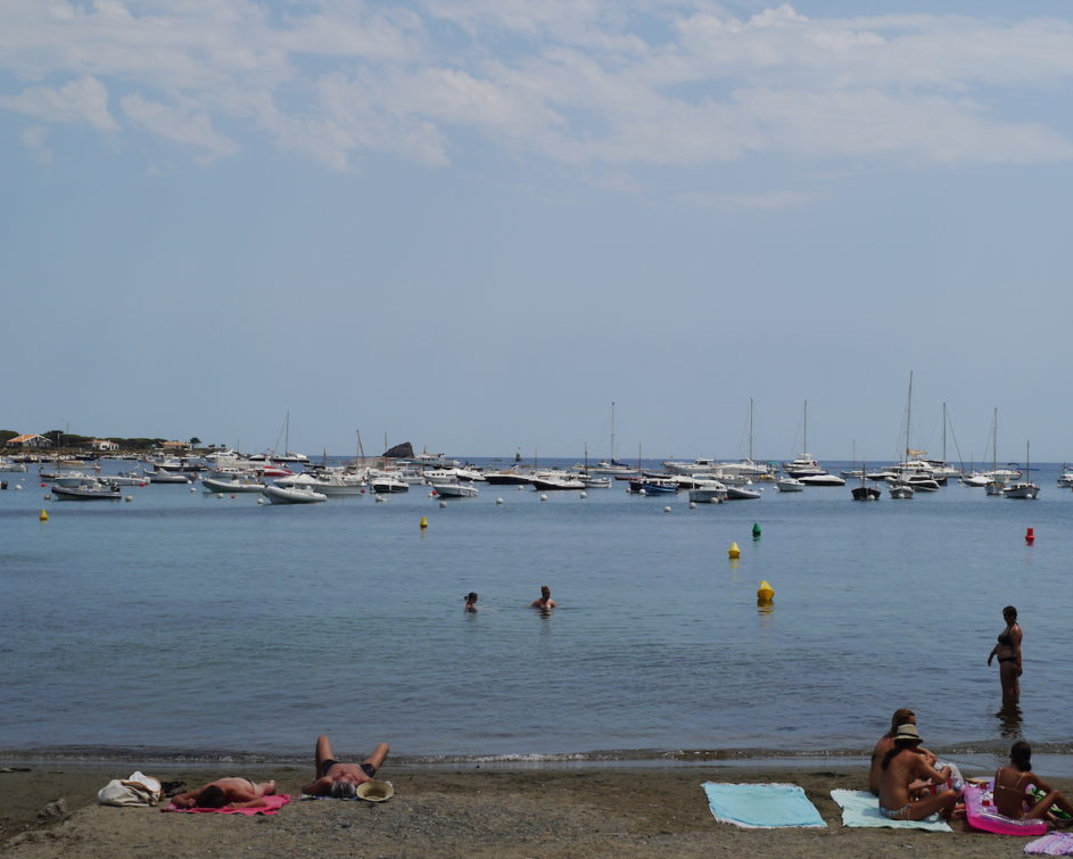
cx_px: 547
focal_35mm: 53
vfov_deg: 28.6
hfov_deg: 35.3
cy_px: 434
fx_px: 1684
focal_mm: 25
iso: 160
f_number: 5.6
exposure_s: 1/1300
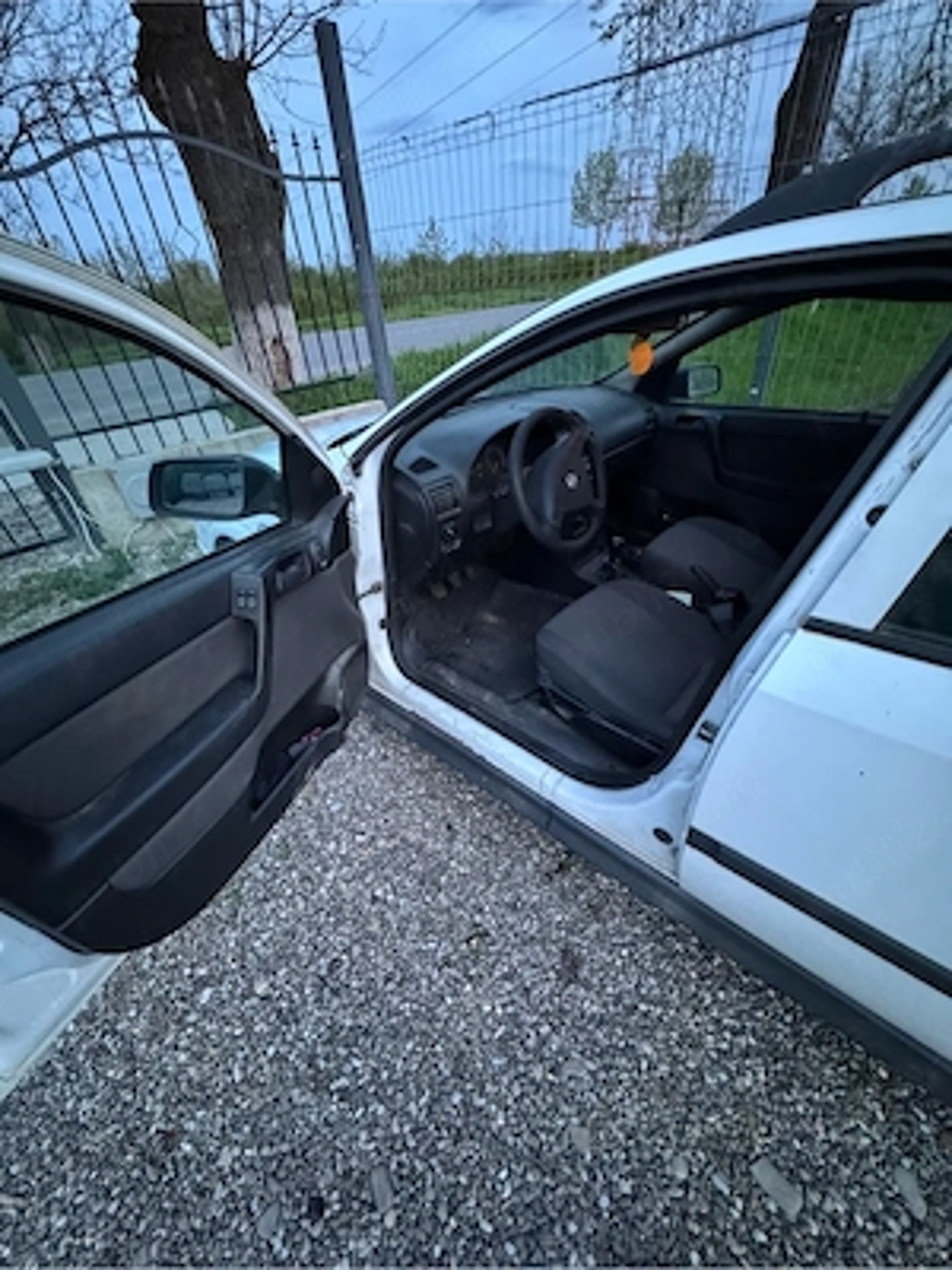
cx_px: 476
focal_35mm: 14
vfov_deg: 102.1
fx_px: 513
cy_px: 635
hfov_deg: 85.7
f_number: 2.2
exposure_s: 1/40
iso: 1600
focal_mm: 2.22
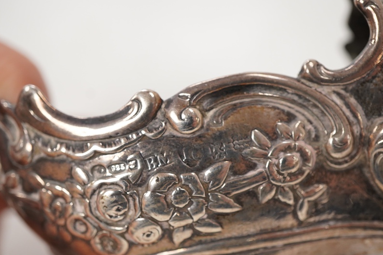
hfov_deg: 38.9
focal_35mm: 51
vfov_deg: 26.5
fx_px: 542
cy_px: 139
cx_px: 198
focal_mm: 30
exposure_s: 1/125
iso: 1250
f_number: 8
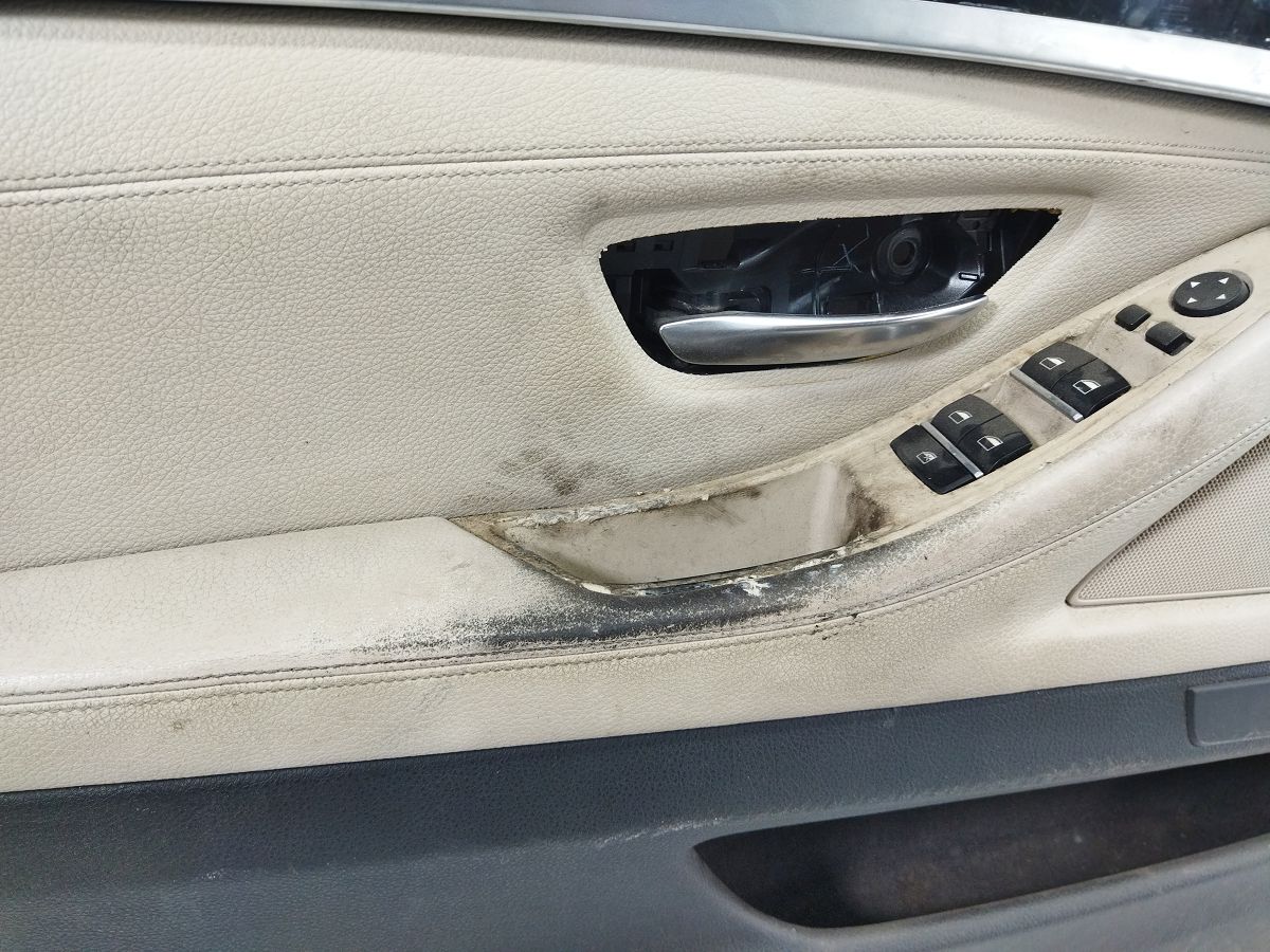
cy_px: 476
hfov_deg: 65.3
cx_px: 635
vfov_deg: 51.4
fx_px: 991
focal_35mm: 27
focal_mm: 4.71
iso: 198
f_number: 1.79
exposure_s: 1/100
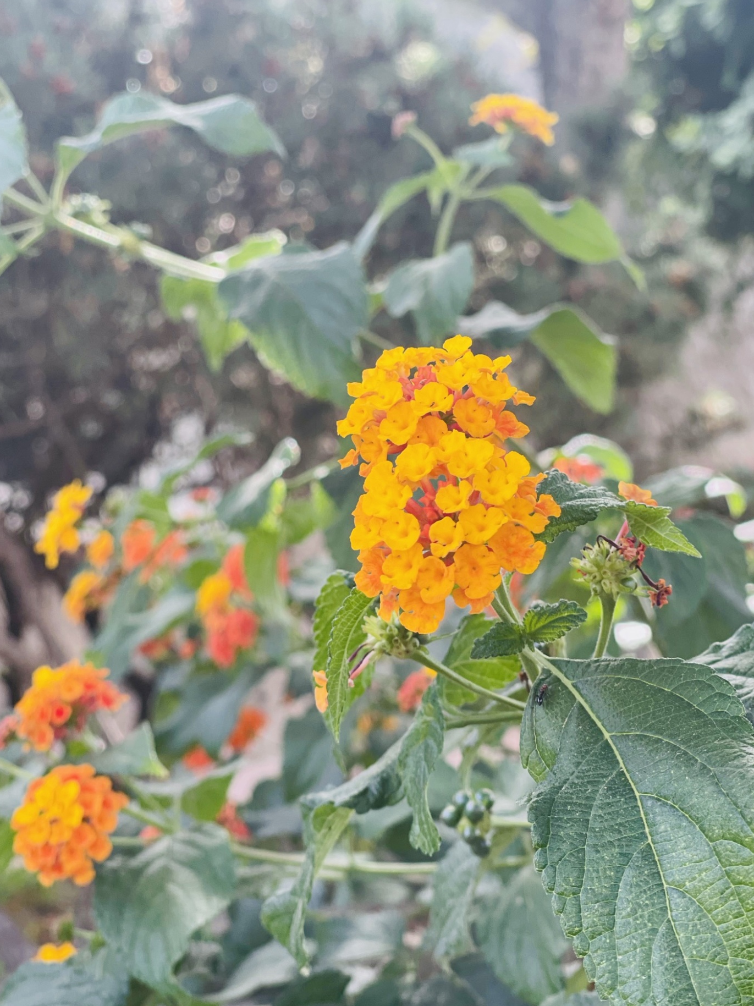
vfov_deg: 27.8
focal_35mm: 70
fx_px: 2034
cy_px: 520
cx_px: 399
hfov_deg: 21.0
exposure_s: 1/121
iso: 64
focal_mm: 7.5
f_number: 2.2
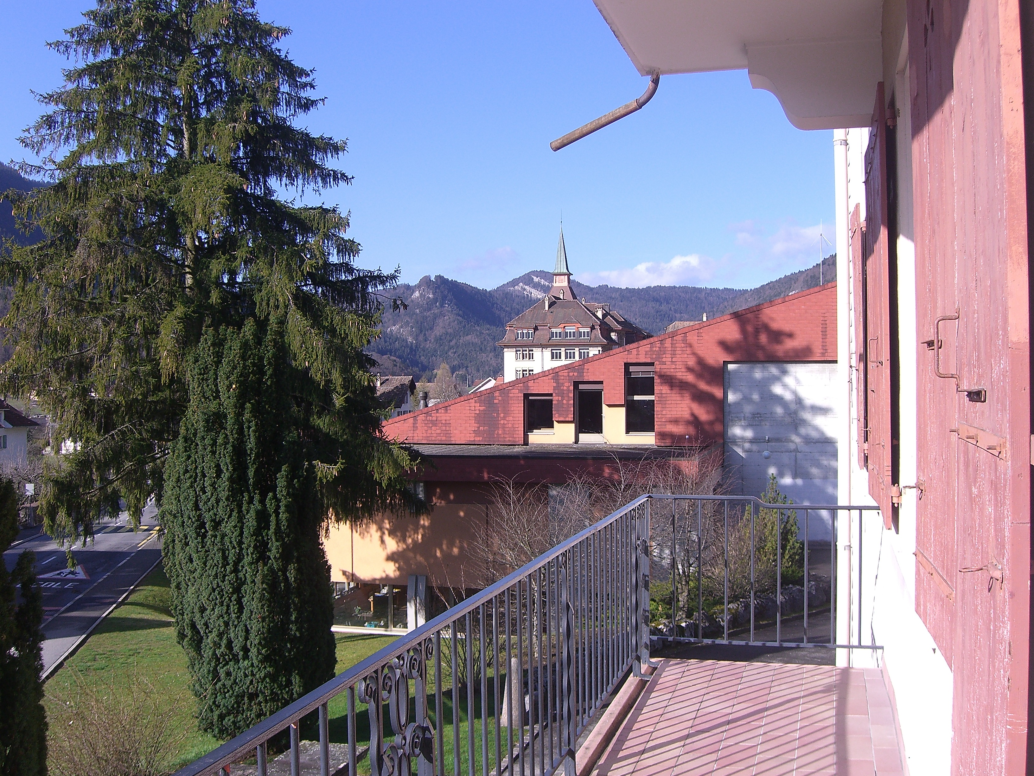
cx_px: 517
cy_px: 388
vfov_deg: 37.7
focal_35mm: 38
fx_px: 1135
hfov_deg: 49.0
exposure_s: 1/500
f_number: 4
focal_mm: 7.9
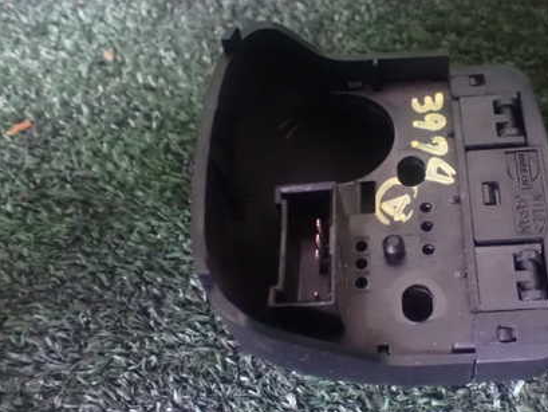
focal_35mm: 44
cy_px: 193
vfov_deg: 32.9
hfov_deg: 41.9
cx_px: 399
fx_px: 697
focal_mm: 5.4
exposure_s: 1/20
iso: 1600
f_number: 2.3
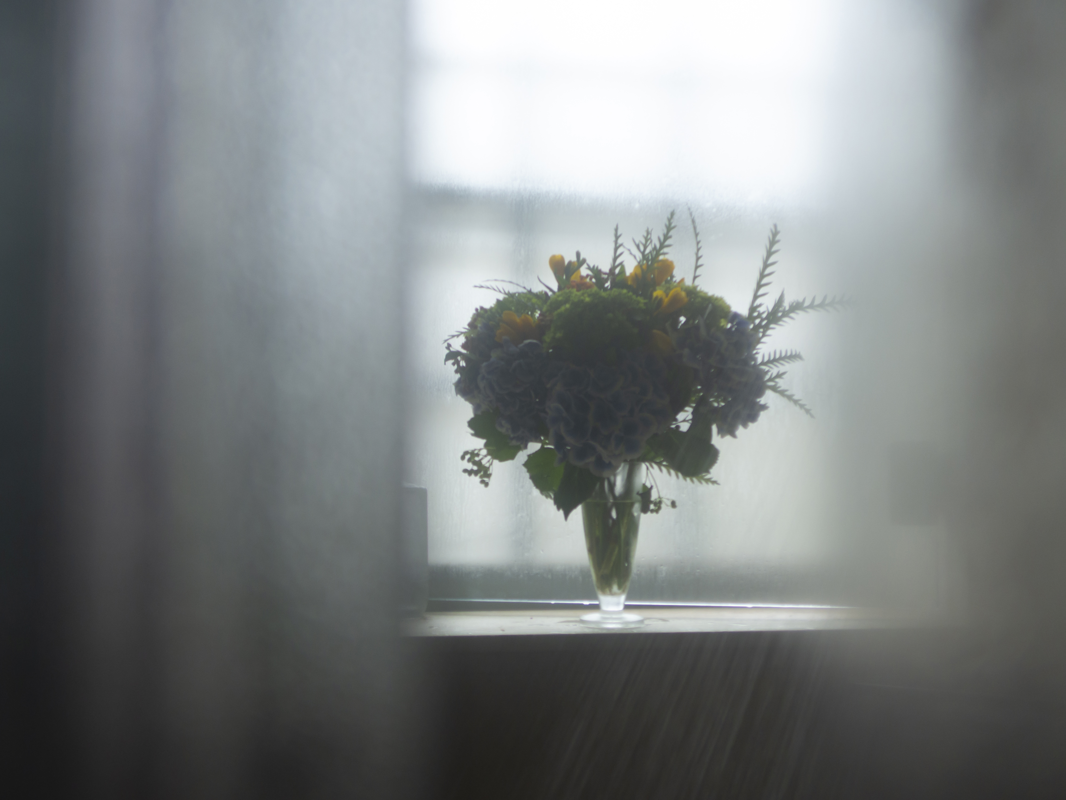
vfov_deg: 32.9
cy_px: 400
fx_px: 1355
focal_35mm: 44
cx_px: 533
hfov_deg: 42.9
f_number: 3
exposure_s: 1/125
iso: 80
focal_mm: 9.5
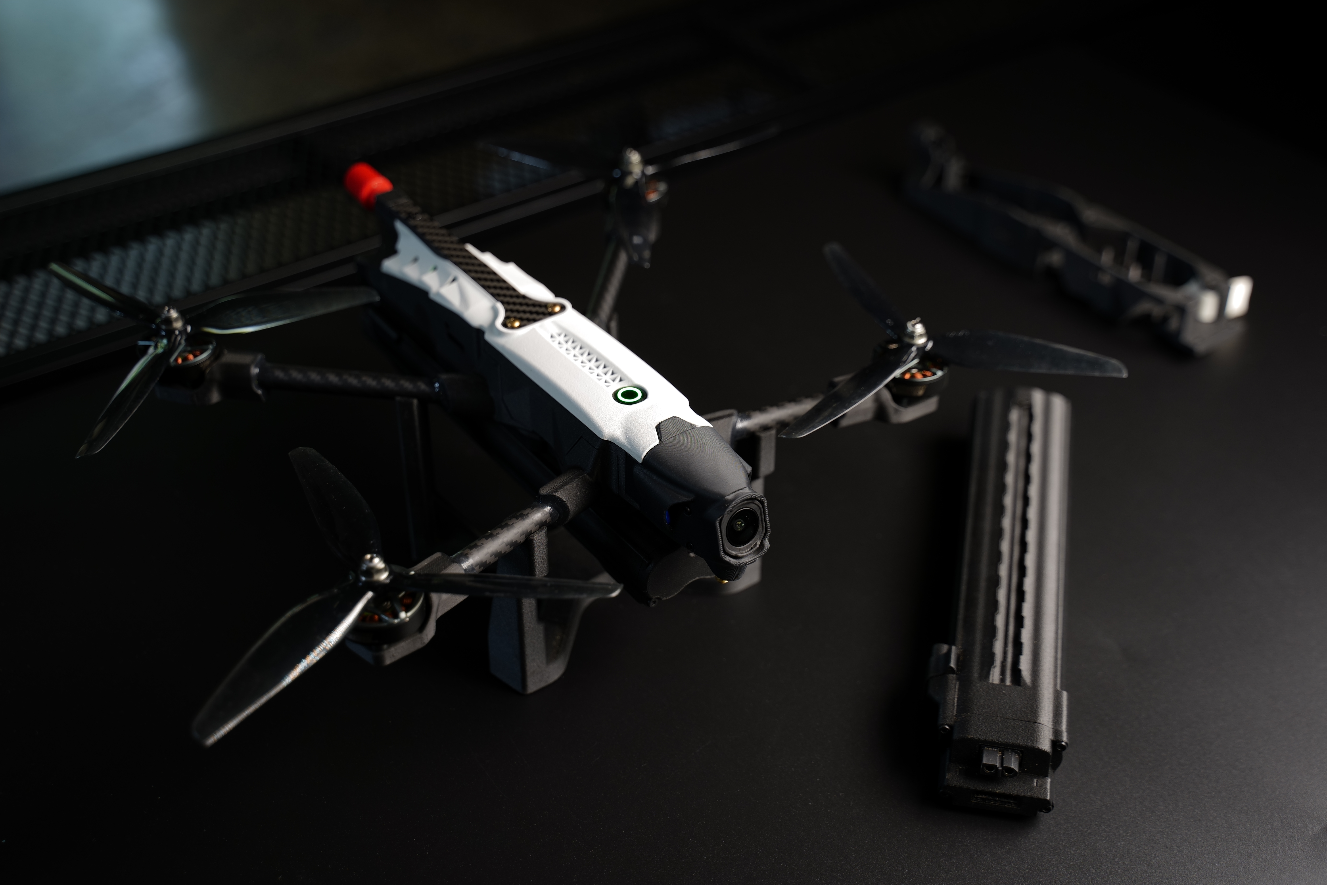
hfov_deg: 41.9
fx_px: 1732
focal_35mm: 47
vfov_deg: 28.6
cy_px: 442
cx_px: 664
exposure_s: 1/15
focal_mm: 47
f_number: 3.2
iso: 80
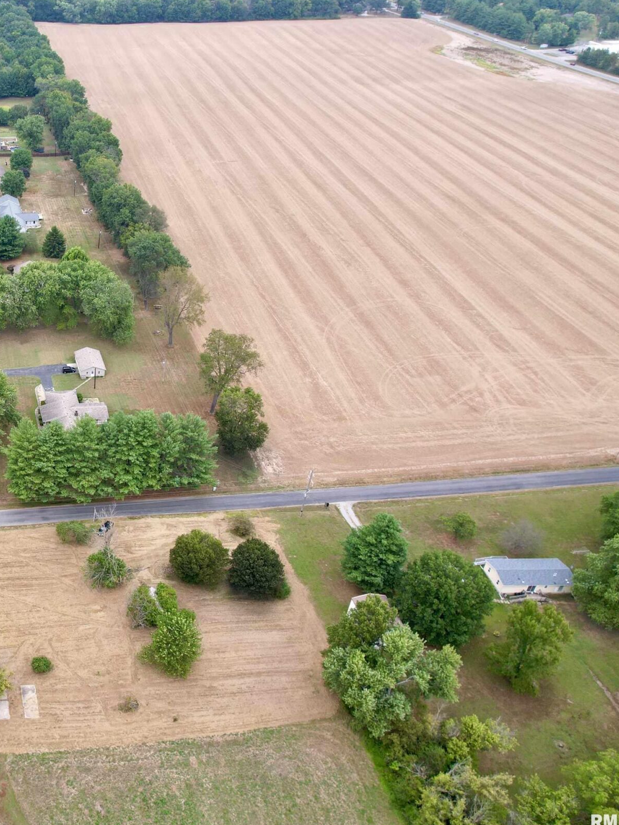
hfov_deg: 37.2
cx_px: -6
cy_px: 394
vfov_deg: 53.9
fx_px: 811
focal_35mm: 34
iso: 100
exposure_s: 1/320
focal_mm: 8.38
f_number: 2.8
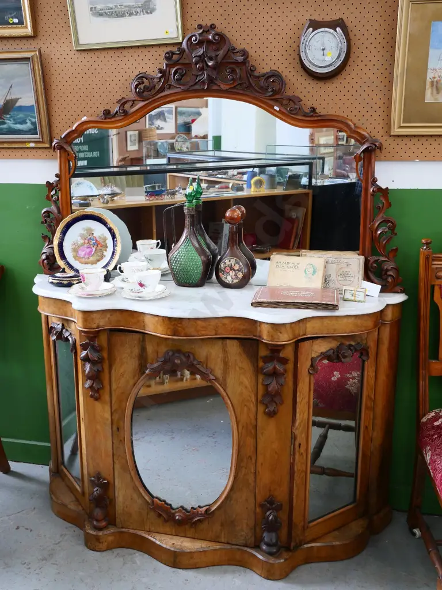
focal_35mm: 36
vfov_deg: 51.4
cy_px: 295
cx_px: 221
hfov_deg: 39.7
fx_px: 613
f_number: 5.6
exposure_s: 1/15
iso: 800
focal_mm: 18
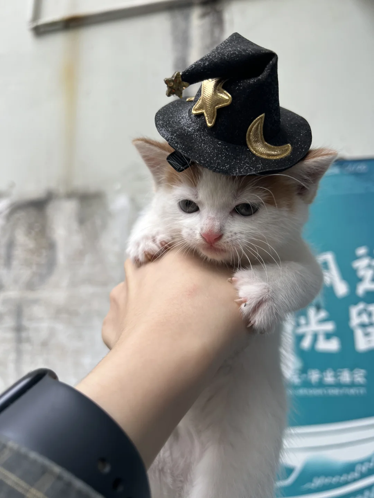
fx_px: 375
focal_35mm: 26
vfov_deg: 67.3
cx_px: 187
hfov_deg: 53.1
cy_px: 249
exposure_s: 1/130
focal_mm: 5.7
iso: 32
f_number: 1.5
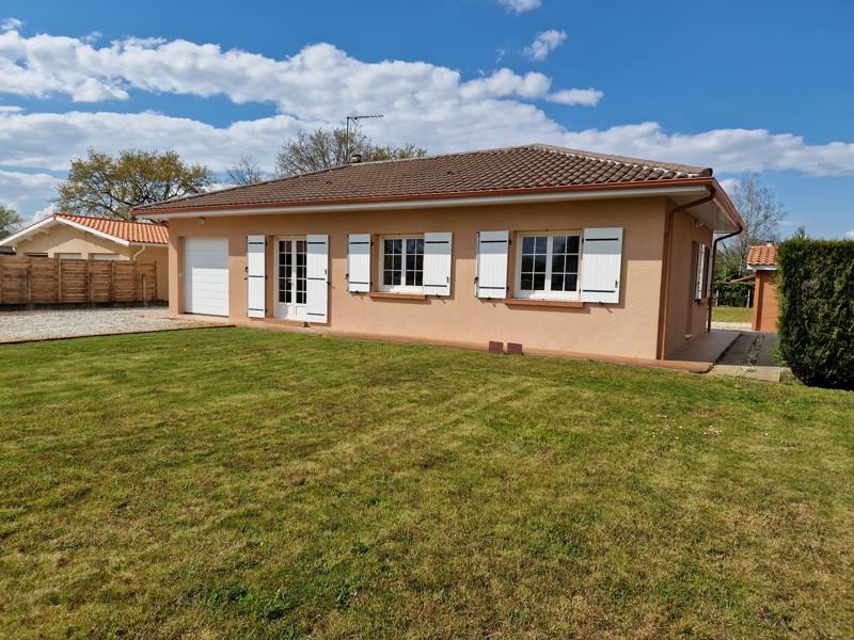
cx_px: 427
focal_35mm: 23
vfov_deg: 58.9
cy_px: 320
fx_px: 567
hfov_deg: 73.9
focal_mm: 6.4
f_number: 1.8
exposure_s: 1/2216
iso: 50
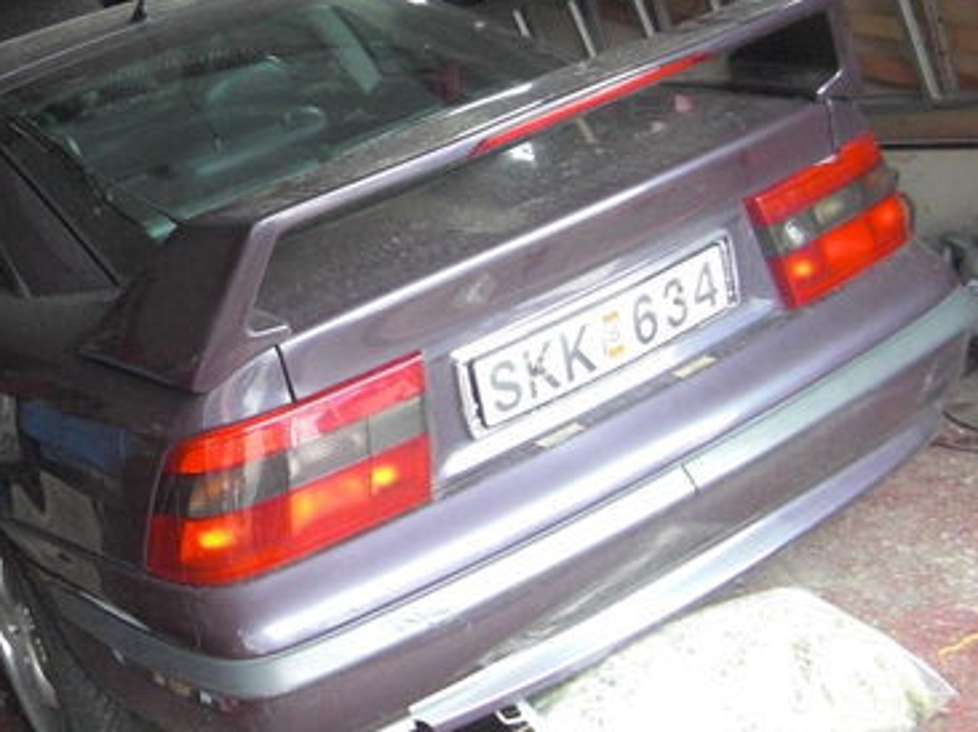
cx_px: 147
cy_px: 262
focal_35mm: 49
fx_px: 1383
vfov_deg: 29.5
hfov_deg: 37.1
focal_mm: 4.9
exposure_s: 1/80
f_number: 2.6
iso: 400
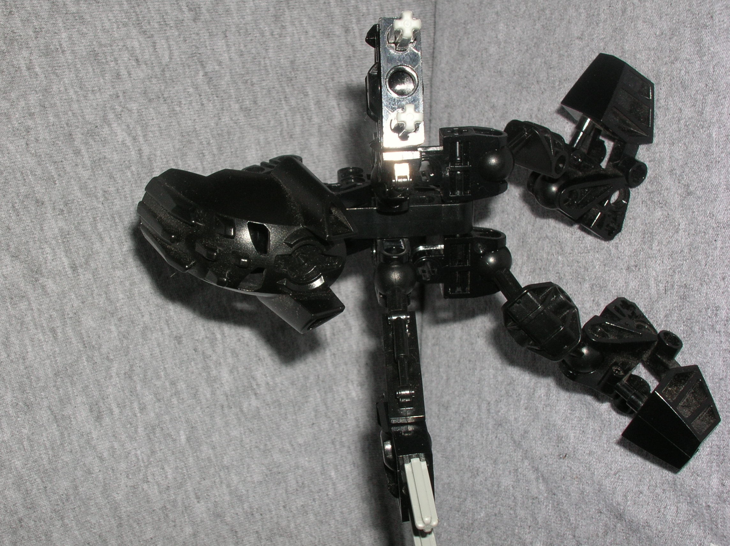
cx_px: 365
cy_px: 273
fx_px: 1222
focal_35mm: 58
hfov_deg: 33.3
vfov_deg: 25.2
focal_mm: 9.6
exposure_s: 1/60.1
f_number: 7
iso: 50
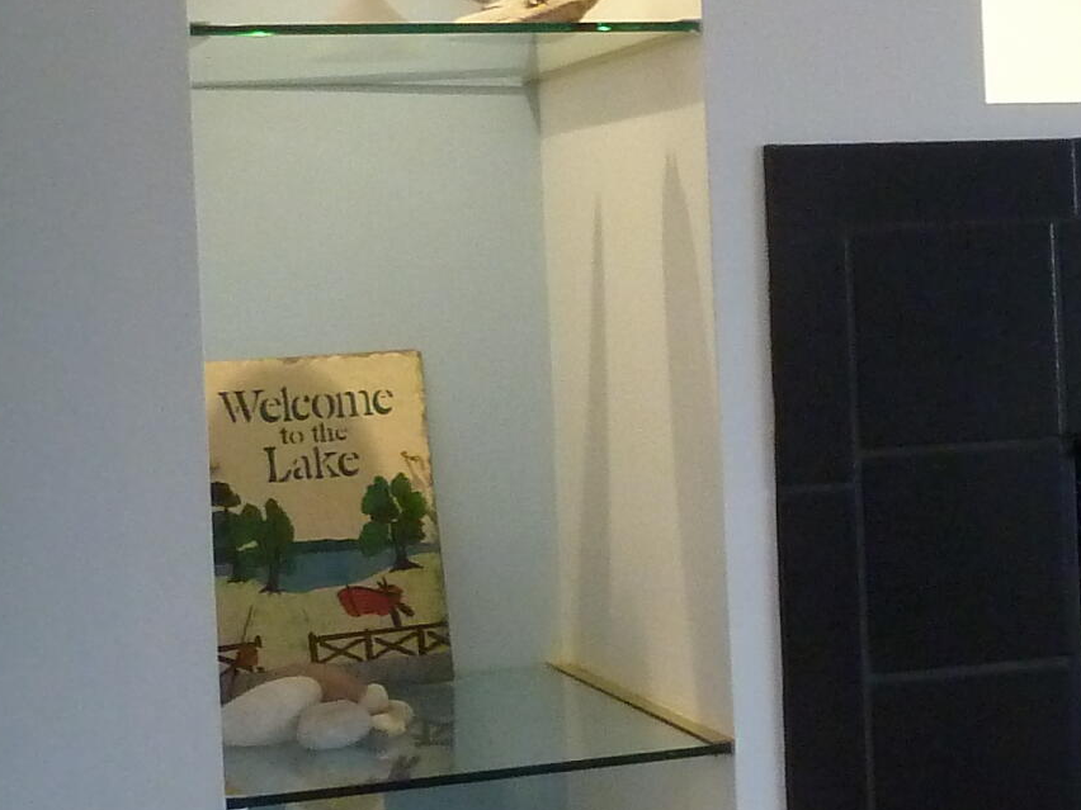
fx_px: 2748
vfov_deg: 16.8
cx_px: 1012
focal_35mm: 88
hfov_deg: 21.7
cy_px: 327
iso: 320
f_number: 3.3
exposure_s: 1/30
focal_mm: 4.1
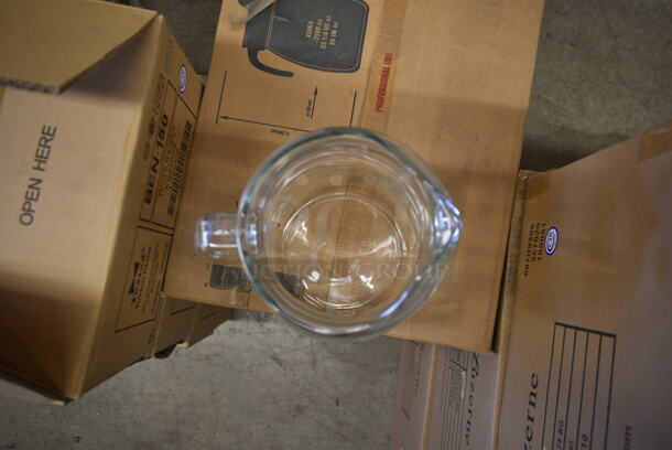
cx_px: 336
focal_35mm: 27
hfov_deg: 67.3
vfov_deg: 48.0
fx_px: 504
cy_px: 225
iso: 280
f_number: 3.5
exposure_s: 1/30
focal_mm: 18
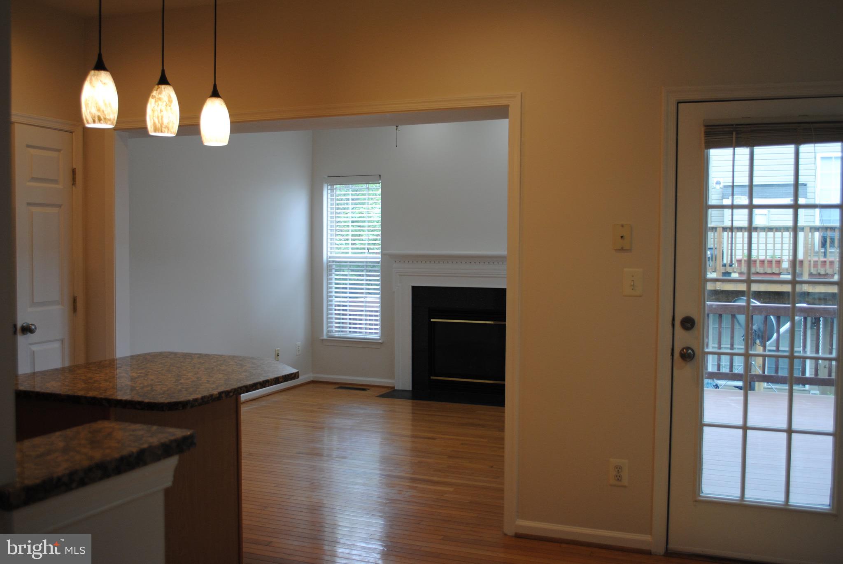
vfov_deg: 37.0
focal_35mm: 36
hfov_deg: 53.1
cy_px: 282
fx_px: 844
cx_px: 422
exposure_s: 1/60
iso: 200
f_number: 4
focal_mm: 24
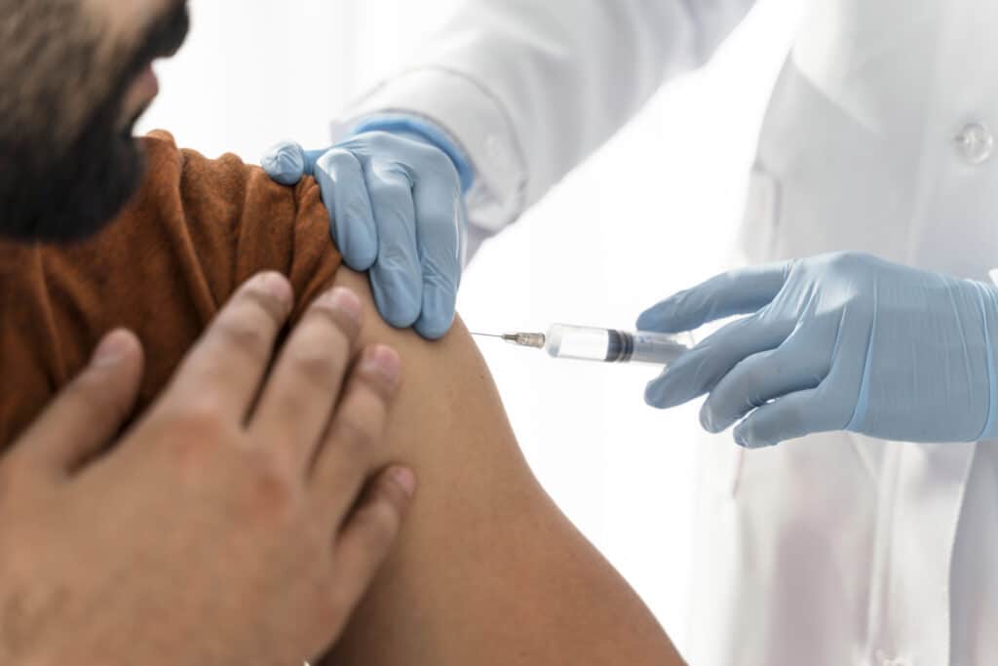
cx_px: 499
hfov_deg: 27.0
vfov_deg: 18.2
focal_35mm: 75
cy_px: 333
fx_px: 2079
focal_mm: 75
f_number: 2.8
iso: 100
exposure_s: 1/500
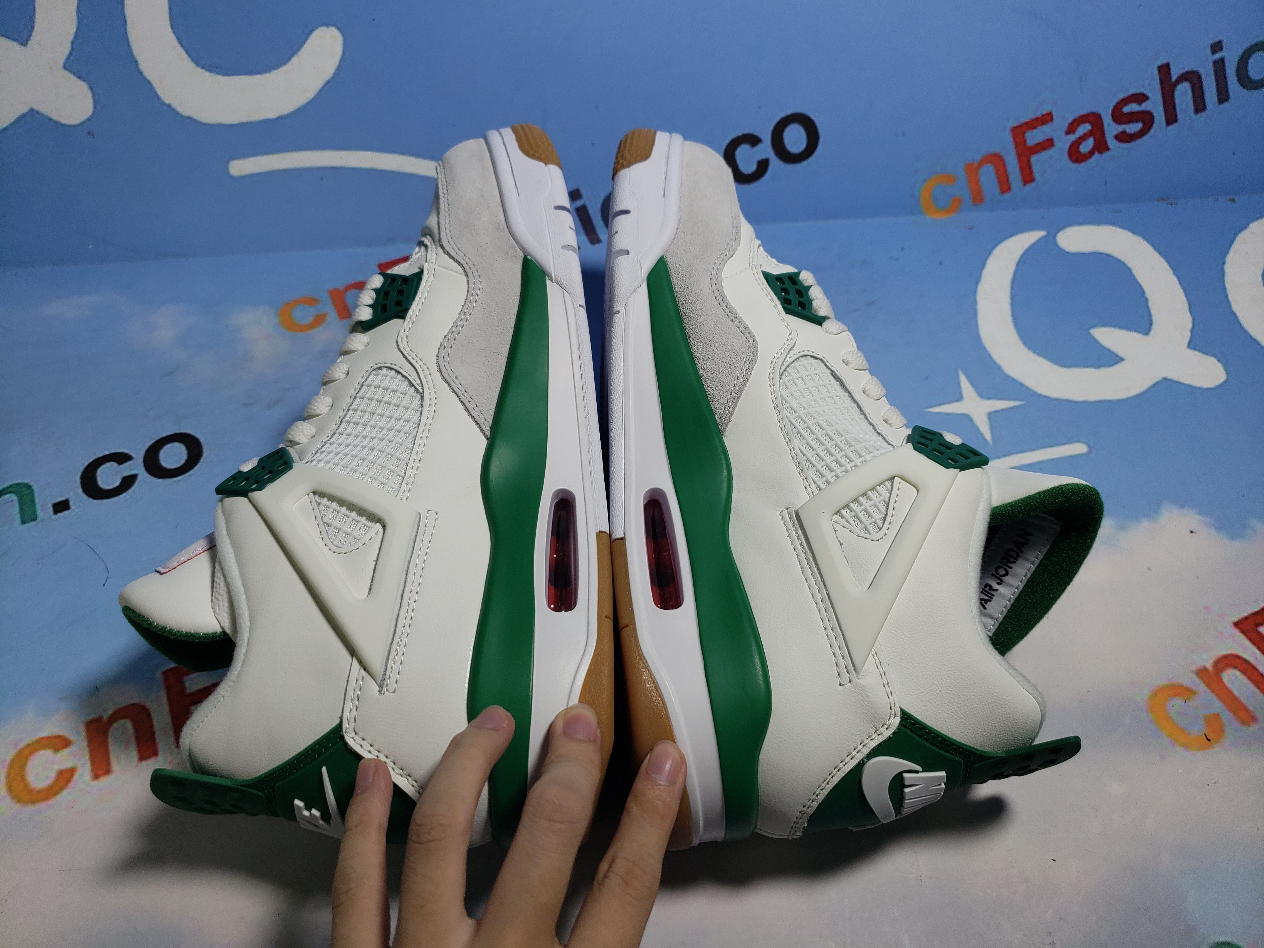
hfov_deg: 67.3
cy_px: 474
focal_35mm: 26
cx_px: 632
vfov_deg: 53.1
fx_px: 949
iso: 50
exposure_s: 1/838
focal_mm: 4.3
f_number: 1.5
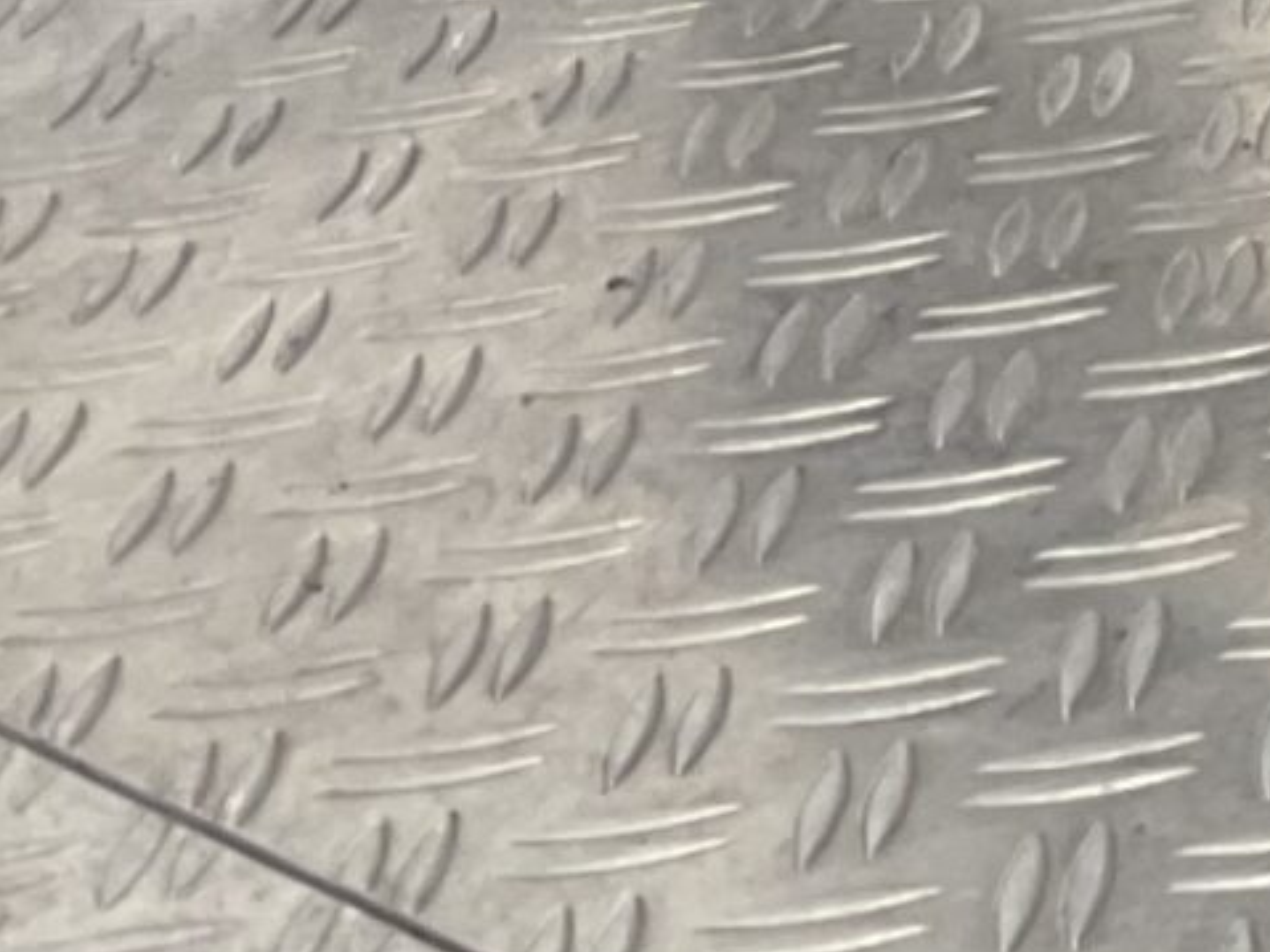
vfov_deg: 9.1
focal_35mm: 155
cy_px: -880
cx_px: 3049
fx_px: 5685
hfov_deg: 10.8
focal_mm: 3
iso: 25
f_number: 1.8
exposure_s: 1/120
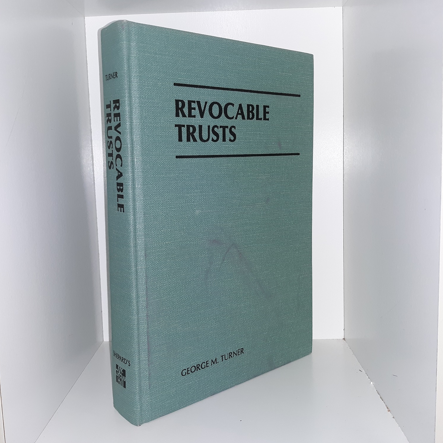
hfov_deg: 48.4
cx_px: 211
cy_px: 217
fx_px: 492
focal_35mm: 34
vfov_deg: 48.4
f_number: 1.7
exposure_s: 1/120
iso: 80
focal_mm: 3.7
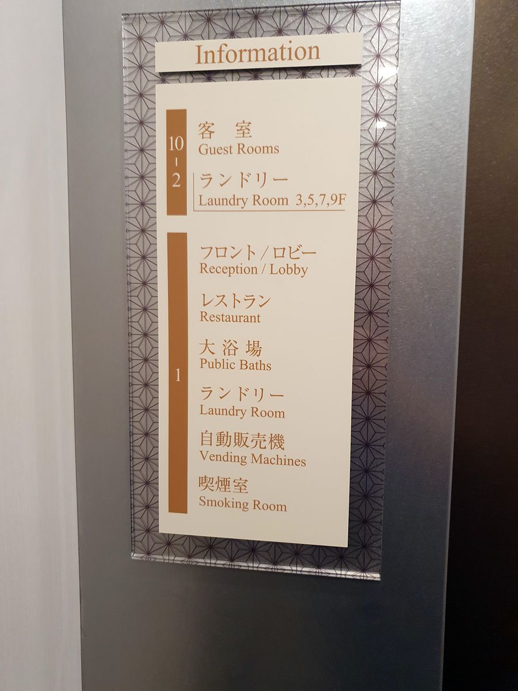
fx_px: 519
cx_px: 259
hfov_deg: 53.1
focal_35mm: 26
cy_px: 346
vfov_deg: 67.3
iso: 200
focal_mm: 4.32
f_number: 1.5
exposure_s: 1/100
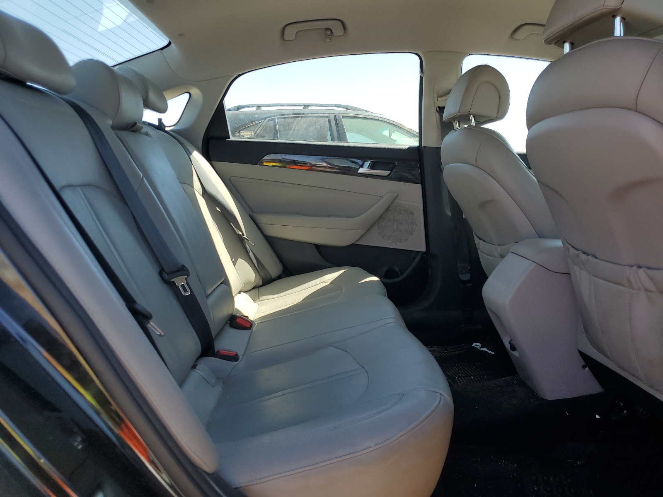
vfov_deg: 53.1
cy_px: 248
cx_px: 332
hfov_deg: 67.3
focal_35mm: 26
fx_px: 498
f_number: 1.5
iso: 50
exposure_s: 1/714
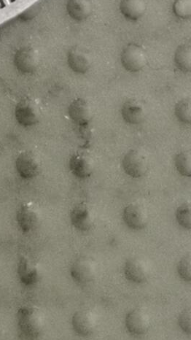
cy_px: -145
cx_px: -157
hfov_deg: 5.5
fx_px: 1973
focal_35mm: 219
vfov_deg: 9.6
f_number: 1.8
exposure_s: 1/25.7
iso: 500
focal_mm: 4.75
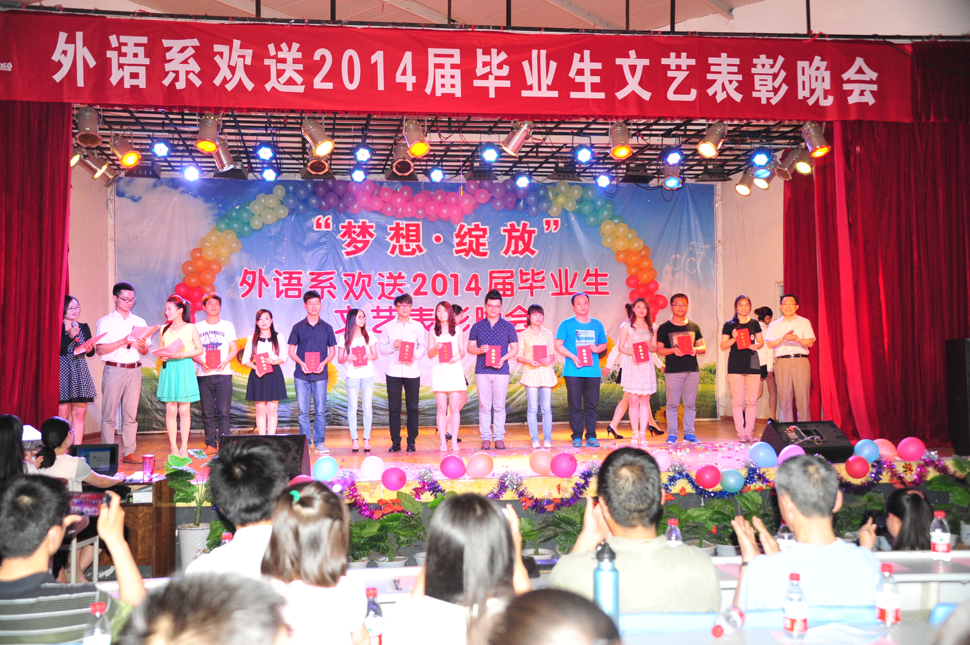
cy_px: 322
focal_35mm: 38
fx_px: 1023
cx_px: 485
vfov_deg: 35.0
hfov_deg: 50.7
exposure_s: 1/250
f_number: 4
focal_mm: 38
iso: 1600
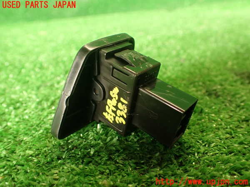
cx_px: 125
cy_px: 94
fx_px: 217
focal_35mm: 30
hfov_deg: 60.0
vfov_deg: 46.8
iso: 250
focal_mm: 5.4
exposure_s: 1/30
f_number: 2.3
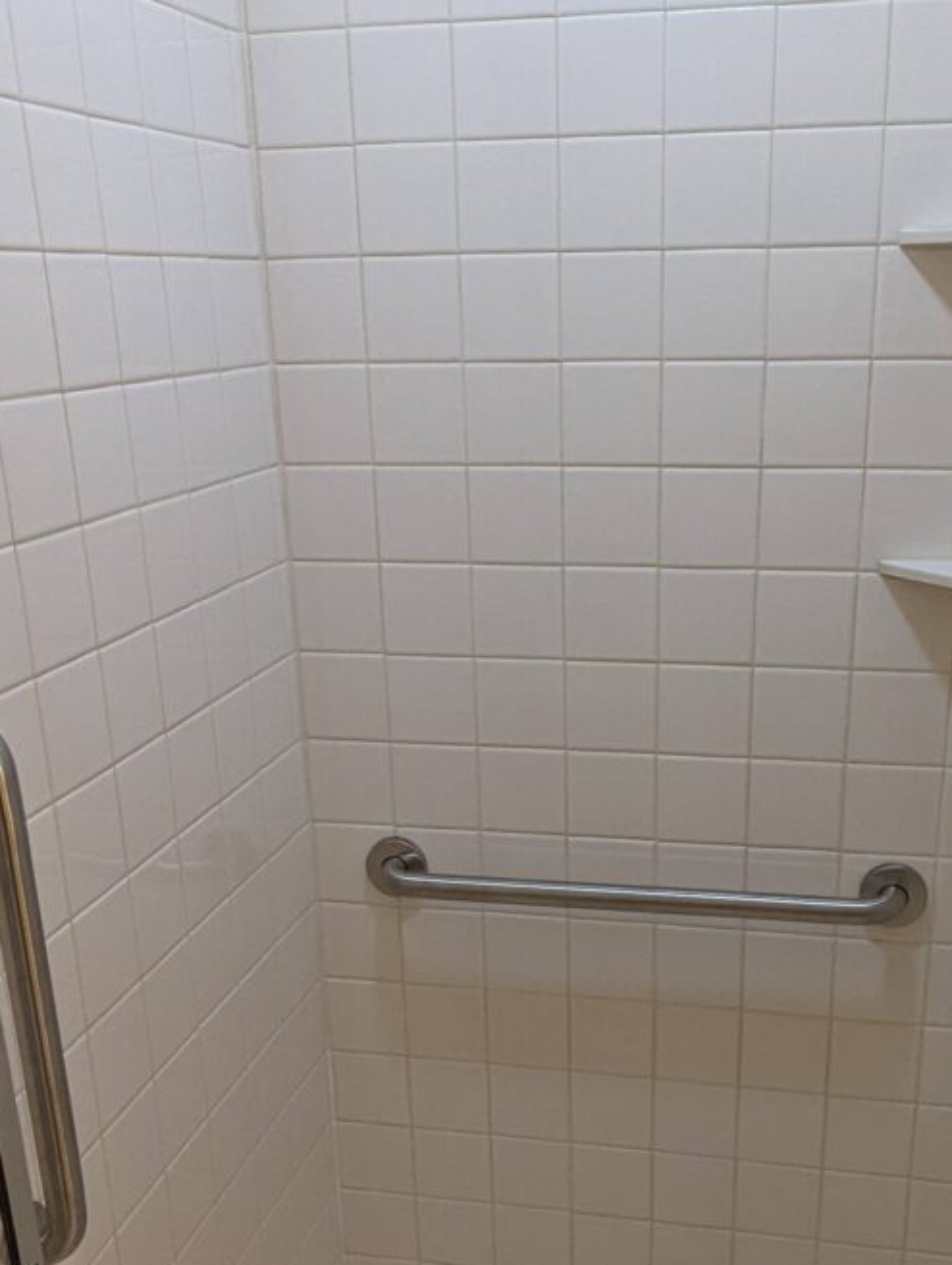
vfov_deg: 46.9
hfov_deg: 36.9
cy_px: 862
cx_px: 537
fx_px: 1426
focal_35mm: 39
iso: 111
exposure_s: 1/30
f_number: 2.2
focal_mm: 2.35
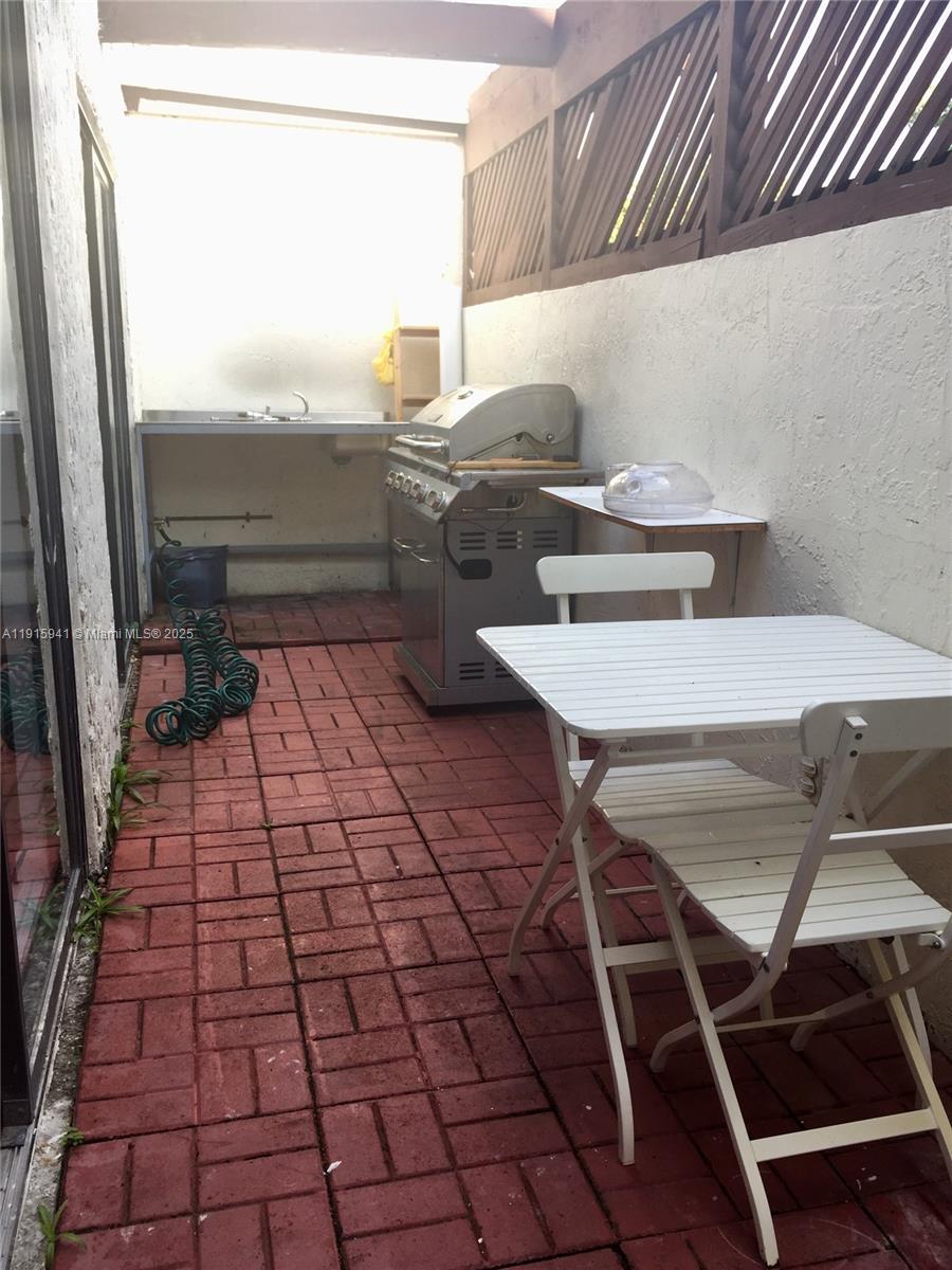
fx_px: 1063
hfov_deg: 48.2
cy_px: 635
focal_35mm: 29
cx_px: 476
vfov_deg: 61.7
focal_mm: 4.15
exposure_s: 1/137
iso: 32
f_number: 2.2
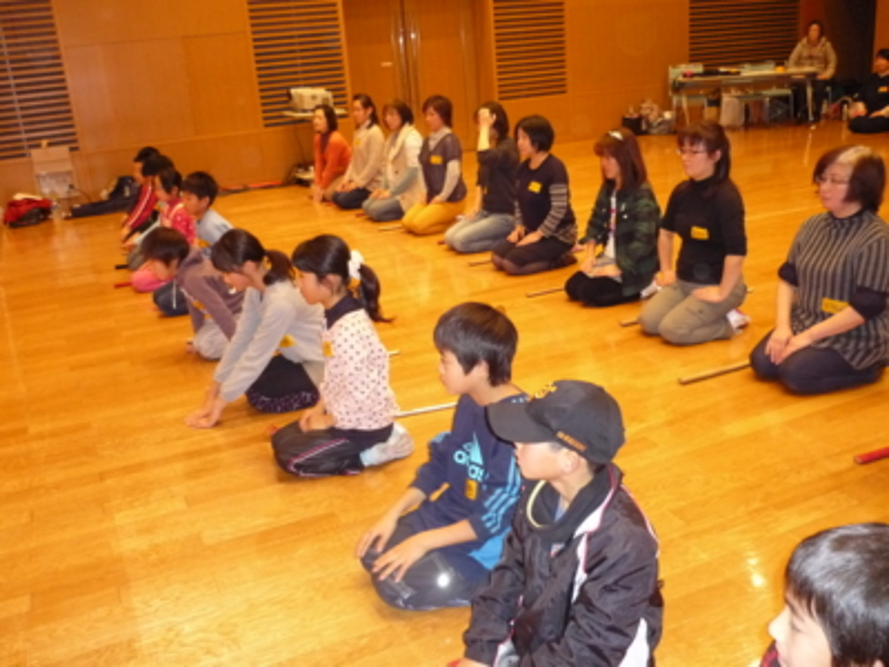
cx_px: 444
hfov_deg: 55.4
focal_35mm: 33
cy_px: 334
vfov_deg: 42.9
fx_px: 847
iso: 500
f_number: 2.8
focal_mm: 5.5
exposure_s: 1/30
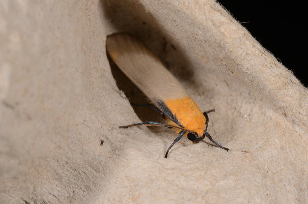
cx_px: 154
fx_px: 1088
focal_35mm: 128
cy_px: 102
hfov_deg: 16.1
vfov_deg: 10.7
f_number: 25
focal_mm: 85
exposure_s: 1/60
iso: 100
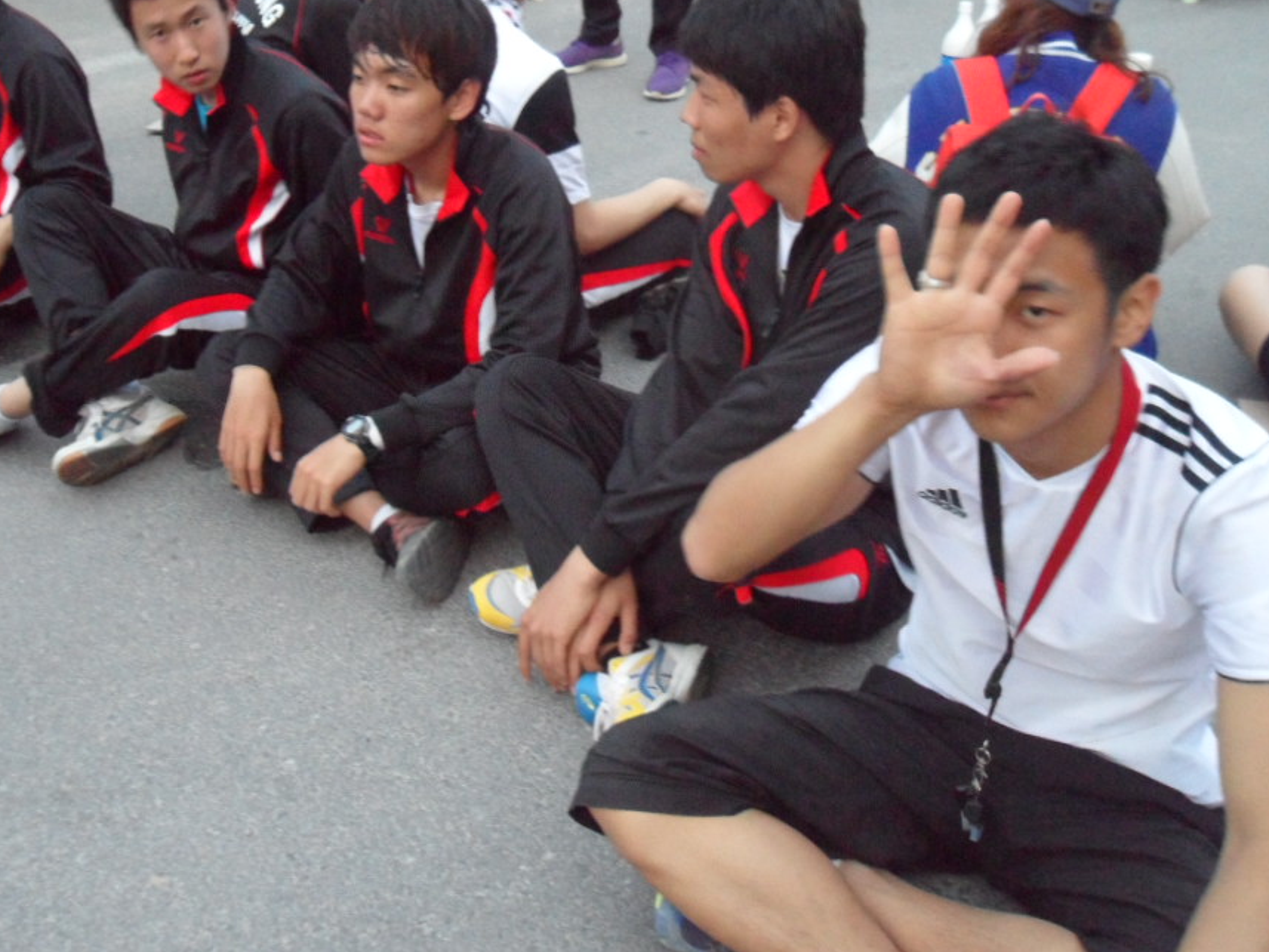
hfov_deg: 43.7
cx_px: 533
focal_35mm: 43
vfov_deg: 33.6
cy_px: 409
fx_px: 1577
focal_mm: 6.6
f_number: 3.8
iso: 640
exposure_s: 1/15
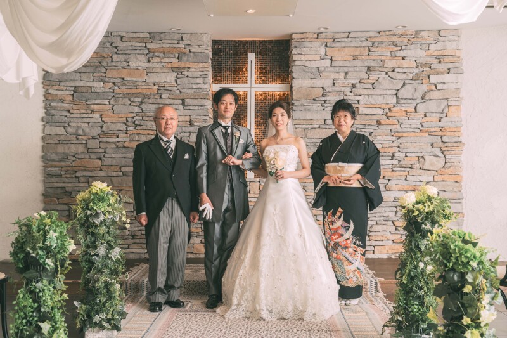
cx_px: 254
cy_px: 169
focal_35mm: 38
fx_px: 535
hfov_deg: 50.7
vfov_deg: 35.0
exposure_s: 1/100
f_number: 5
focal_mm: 38
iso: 1000
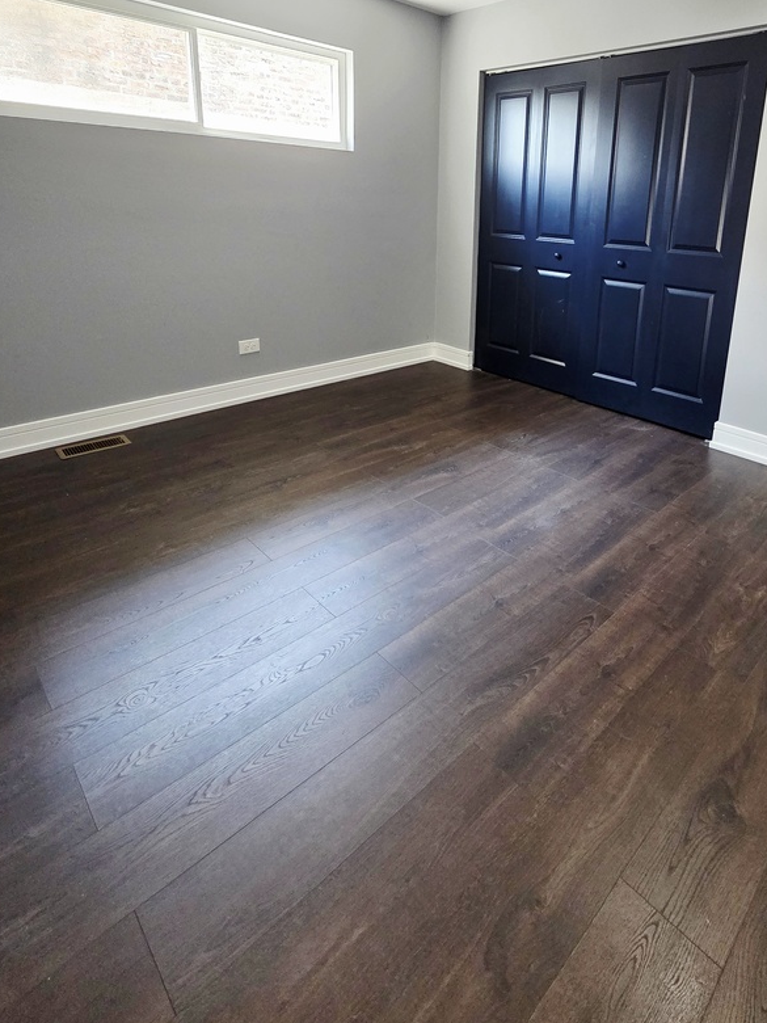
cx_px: 472
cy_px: 344
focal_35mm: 18
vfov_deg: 84.8
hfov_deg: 70.6
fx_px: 532
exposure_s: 1/101
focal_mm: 2.2
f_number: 2.2
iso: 500
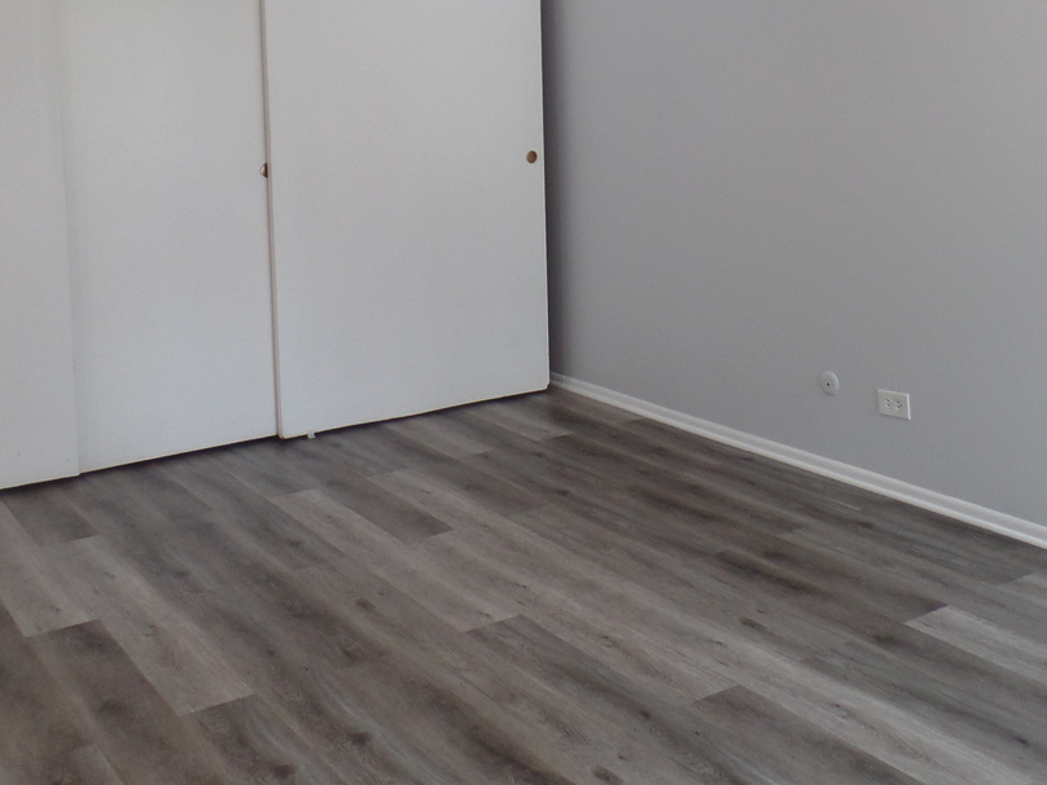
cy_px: 162
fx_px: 1240
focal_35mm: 41
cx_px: 521
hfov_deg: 45.8
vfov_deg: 34.1
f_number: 2.8
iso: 160
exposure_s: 1/30
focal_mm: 4.1
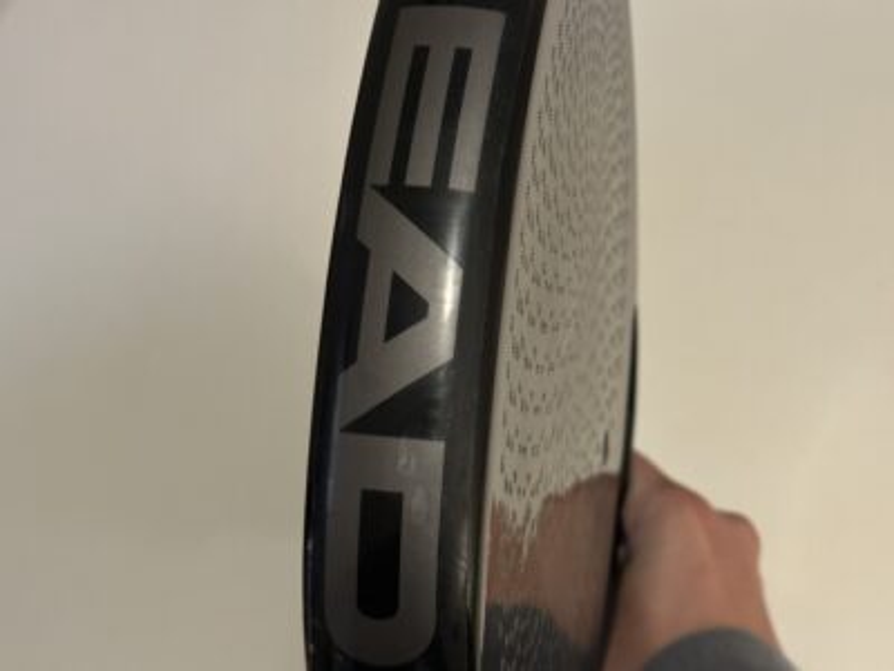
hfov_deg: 39.7
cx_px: 447
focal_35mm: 48
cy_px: 336
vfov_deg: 30.3
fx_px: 1240
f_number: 1.78
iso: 250
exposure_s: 1/50
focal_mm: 6.86
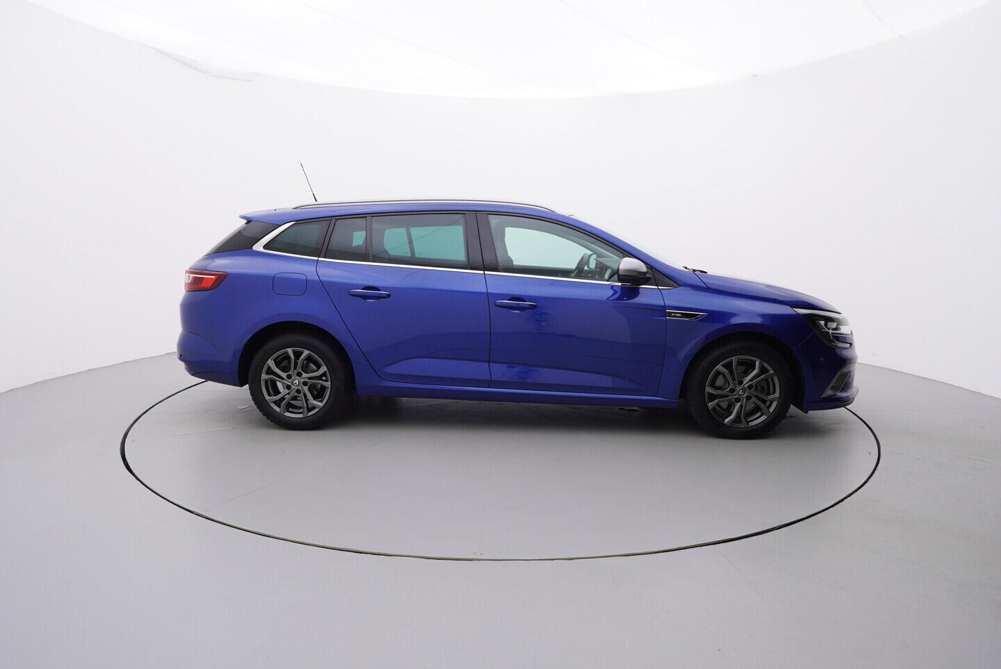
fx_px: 626
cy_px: 334
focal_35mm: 22
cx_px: 500
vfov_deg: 56.2
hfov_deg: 77.3
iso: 200
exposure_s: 1/80
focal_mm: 15
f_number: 5
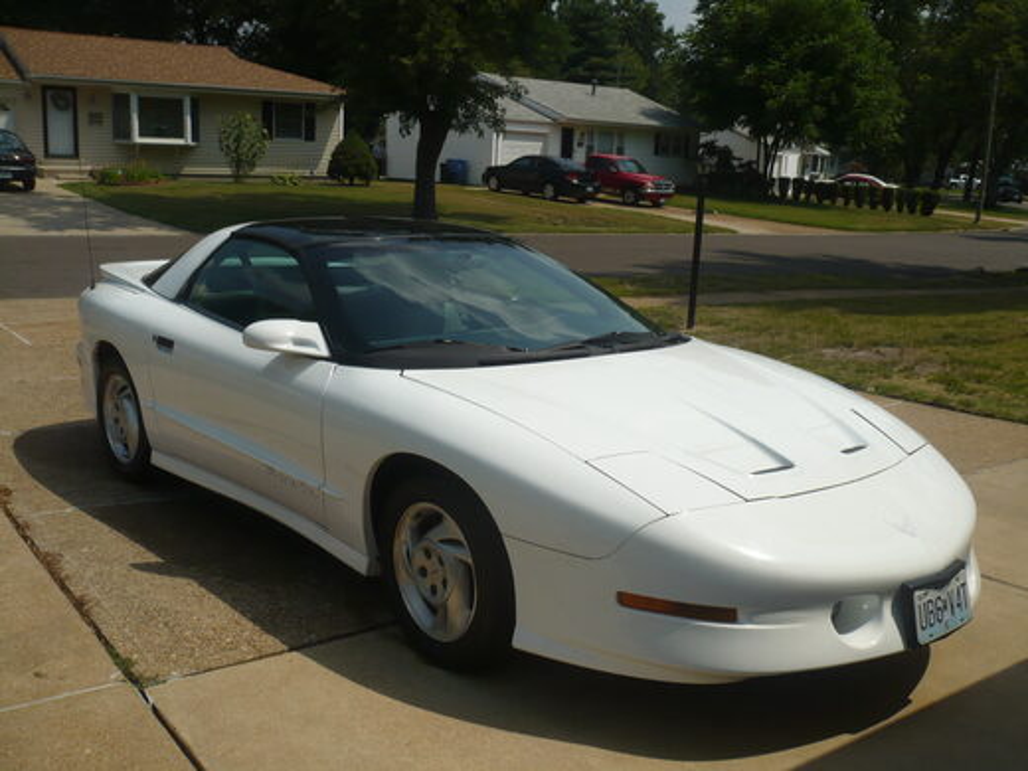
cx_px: 514
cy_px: 386
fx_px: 1039
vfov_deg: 40.7
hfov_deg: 52.6
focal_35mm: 35
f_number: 8
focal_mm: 5.8
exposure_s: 1/500
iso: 100
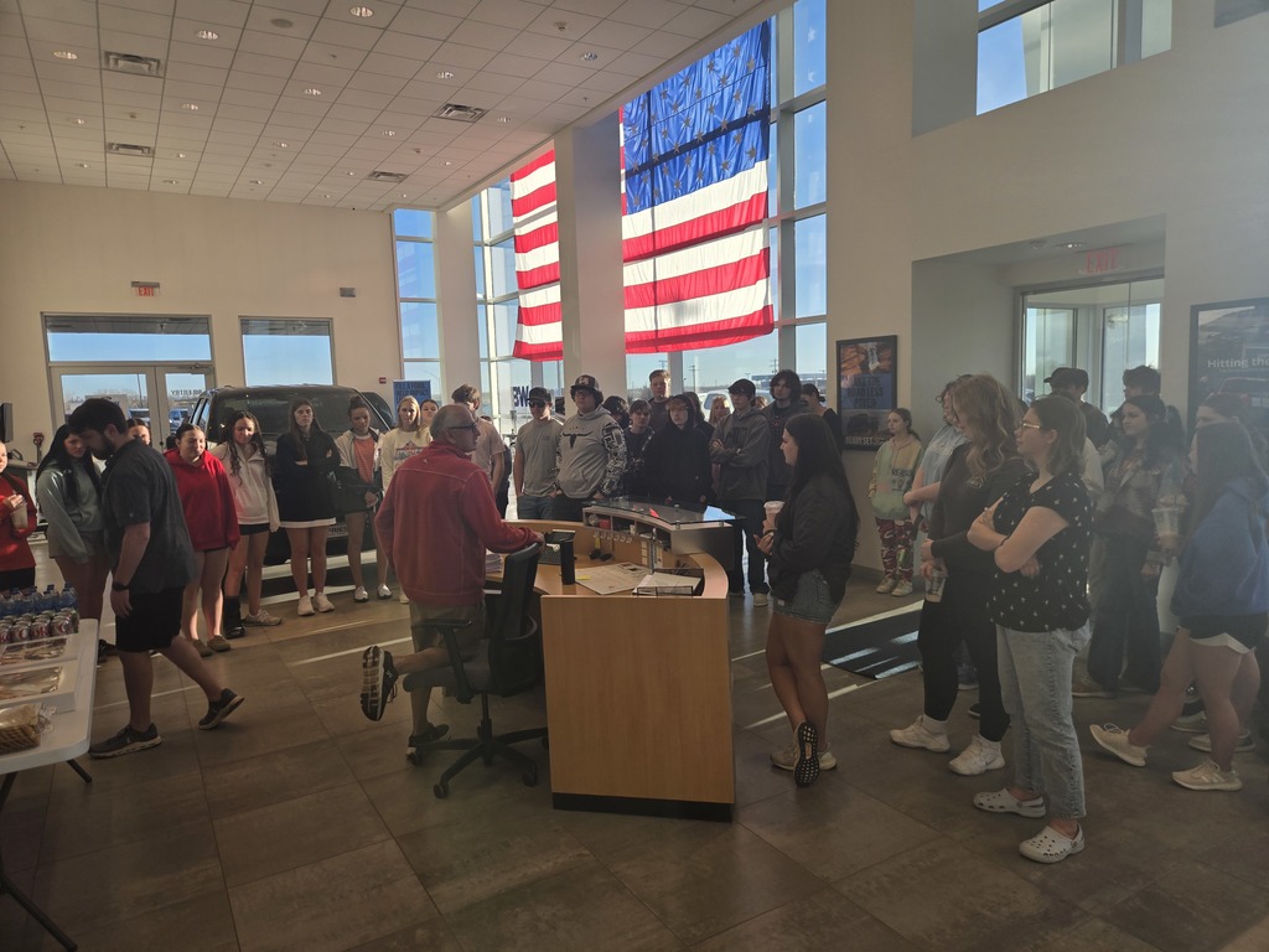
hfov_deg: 73.9
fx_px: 843
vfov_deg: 58.9
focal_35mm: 23
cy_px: 476
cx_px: 634
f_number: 1.8
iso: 25
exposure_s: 1/1067
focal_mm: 5.4
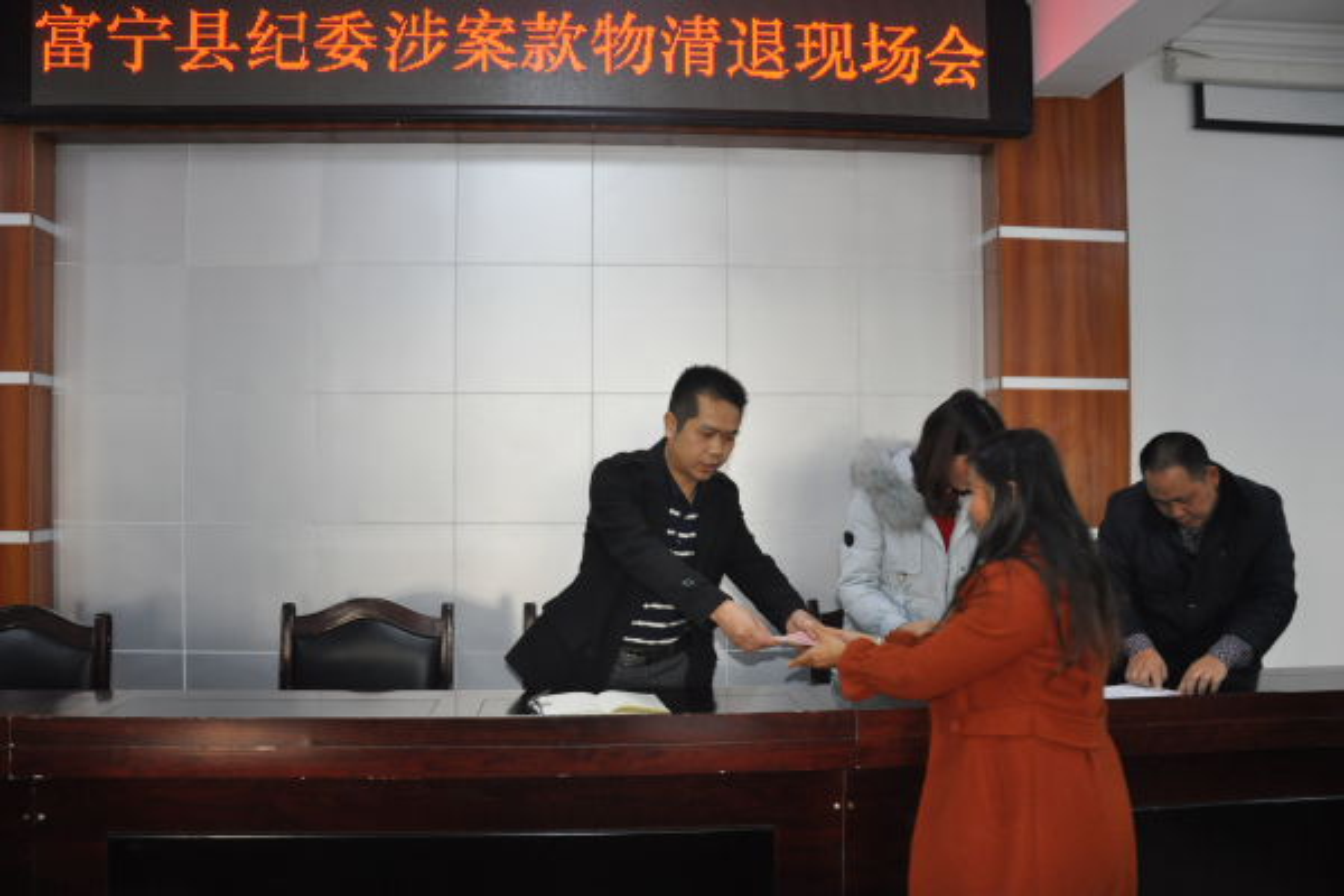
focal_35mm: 27
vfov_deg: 47.9
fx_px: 1008
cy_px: 448
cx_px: 672
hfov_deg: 67.4
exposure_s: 1/60
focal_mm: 18
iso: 800
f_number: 3.5
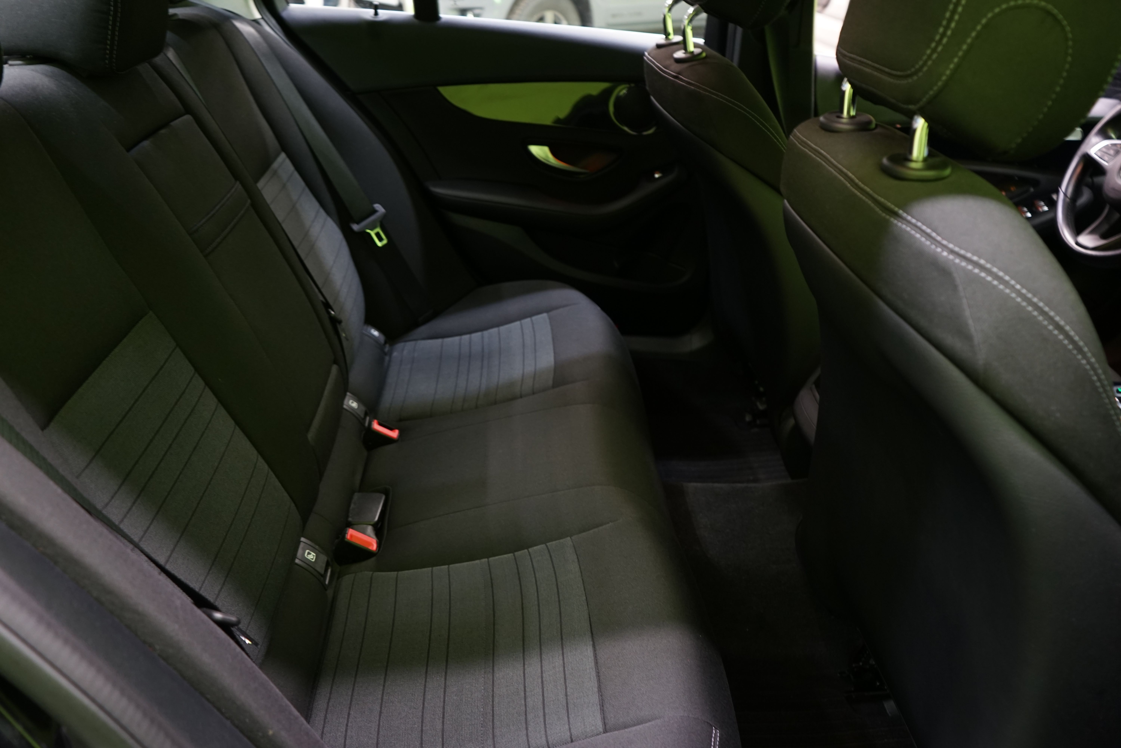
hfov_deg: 60.3
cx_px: 560
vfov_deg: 42.3
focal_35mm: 31
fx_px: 965
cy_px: 374
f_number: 4.5
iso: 800
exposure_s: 1/6
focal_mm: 31
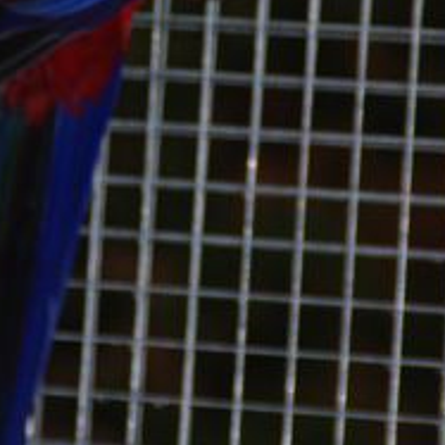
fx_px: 9483
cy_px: 67
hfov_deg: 2.7
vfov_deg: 2.7
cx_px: 169
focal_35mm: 652
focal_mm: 200
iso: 100
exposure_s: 1/180
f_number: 6.3
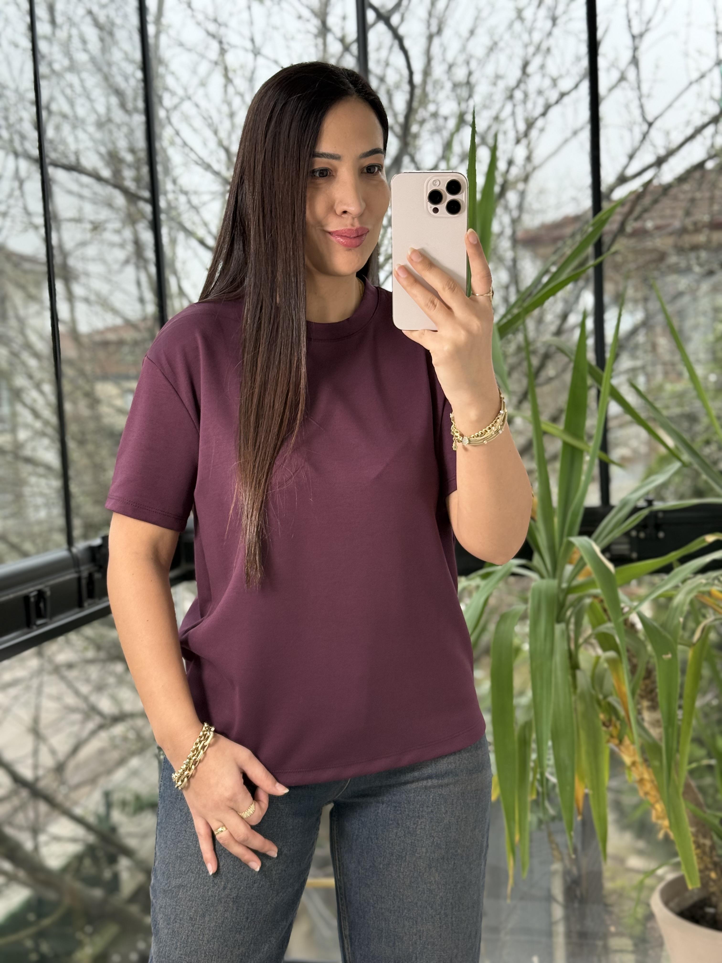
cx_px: 361
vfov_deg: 39.7
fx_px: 1335
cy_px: 482
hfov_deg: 30.3
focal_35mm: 48
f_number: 1.78
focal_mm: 6.76
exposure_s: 1/100
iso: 100
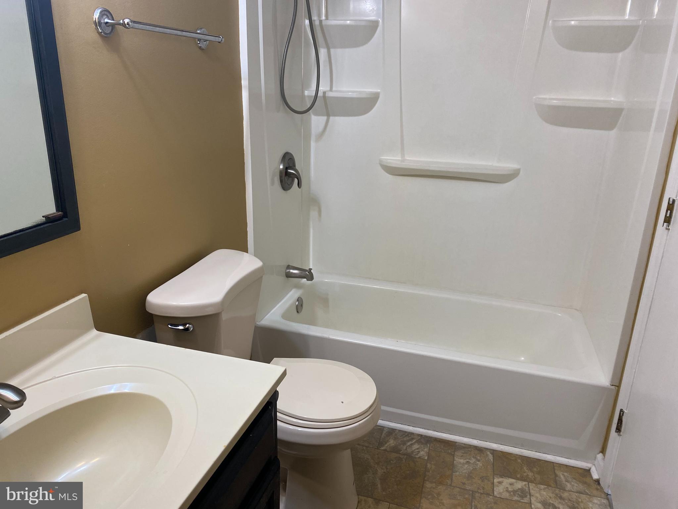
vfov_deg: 53.1
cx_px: 339
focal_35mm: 26
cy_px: 254
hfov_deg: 67.3
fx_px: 509
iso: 125
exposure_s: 1/120
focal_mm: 4.25
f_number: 1.8
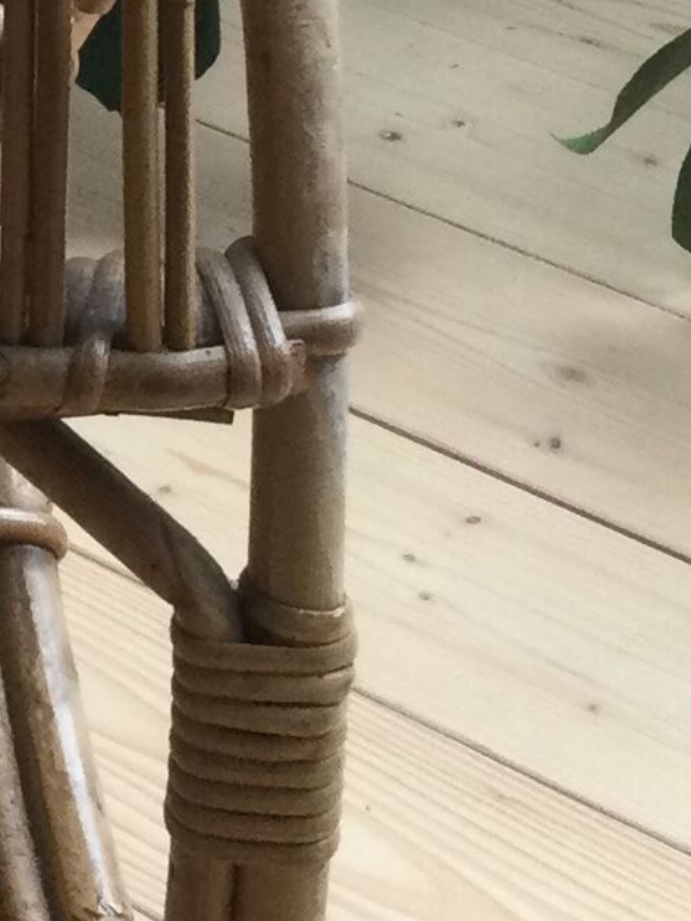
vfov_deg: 11.7
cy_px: -504
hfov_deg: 8.7
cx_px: -675
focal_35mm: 161
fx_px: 4285
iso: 64
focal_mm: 3.3
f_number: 2.4
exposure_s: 1/33
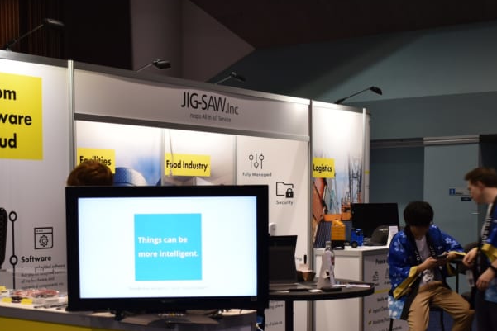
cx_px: 204
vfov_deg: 21.0
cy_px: 273
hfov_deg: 31.4
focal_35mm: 64
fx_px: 882
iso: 160
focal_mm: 25
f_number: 4
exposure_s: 1/20
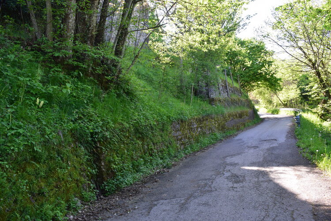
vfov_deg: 40.0
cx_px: 166
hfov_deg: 57.2
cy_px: 110
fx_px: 303
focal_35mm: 33
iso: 400
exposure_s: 1/80
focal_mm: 22
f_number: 9
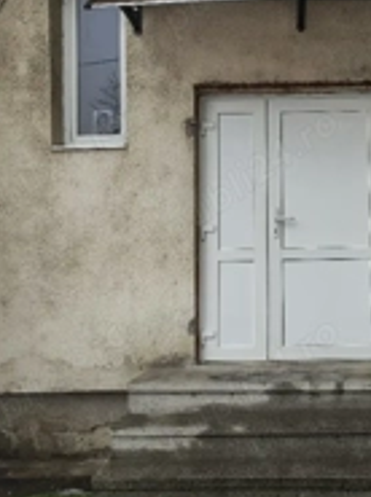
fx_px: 746
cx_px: 304
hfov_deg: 27.3
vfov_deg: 36.8
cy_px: 210
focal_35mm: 52
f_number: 1.8
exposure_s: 1/278
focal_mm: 5.56
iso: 100
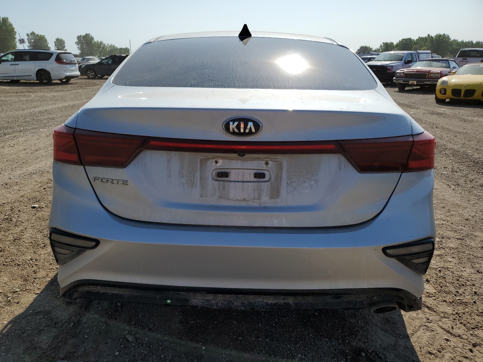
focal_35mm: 26
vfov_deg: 53.1
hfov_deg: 67.3
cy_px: 181
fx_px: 363
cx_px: 242
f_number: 1.5
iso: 50
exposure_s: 1/10000
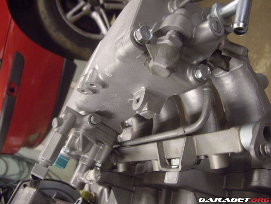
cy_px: 102
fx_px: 297
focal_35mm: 38
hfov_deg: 49.0
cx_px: 136
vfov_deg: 37.7
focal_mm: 7.9
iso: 400
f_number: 2.8
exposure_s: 1/50
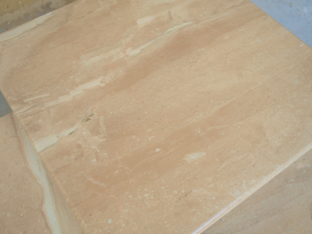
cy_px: 117
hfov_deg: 46.8
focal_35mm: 40
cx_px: 156
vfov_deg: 36.0
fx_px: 361
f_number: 2.2
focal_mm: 20
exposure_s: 1/200
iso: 200
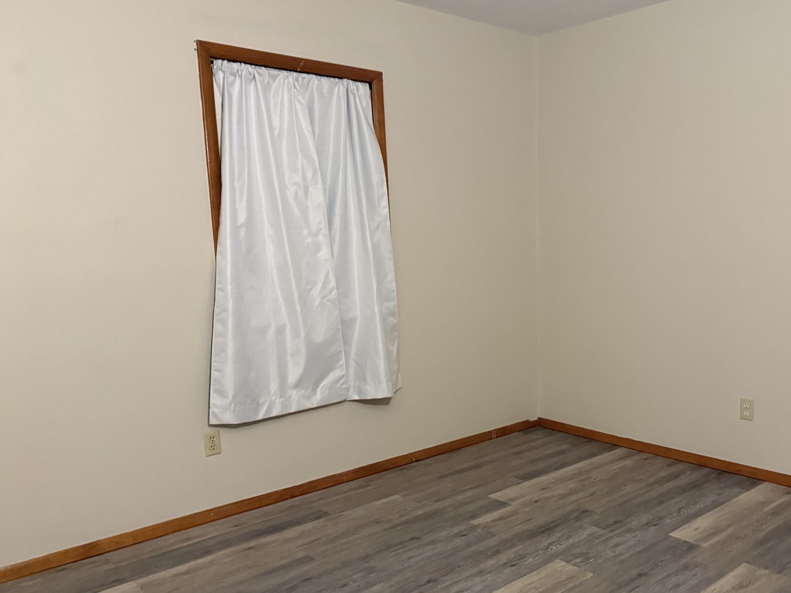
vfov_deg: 45.2
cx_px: 503
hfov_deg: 57.5
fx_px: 708
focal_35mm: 31
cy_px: 353
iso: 640
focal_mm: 6.76
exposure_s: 1/40
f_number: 1.78
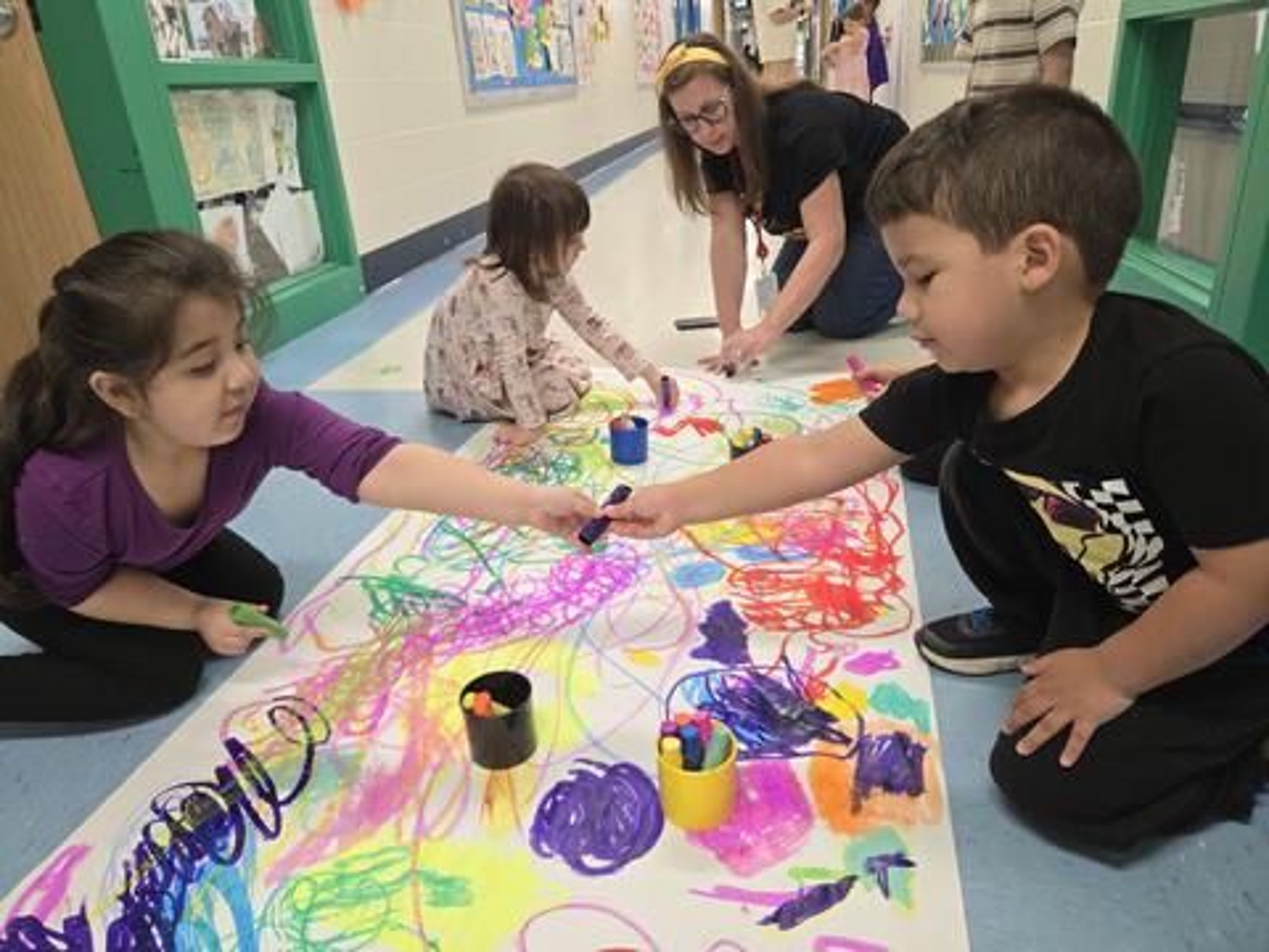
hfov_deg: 73.9
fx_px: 843
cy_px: 476
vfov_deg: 58.9
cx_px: 634
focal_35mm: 23
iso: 200
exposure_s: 1/120
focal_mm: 5.4
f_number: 1.8
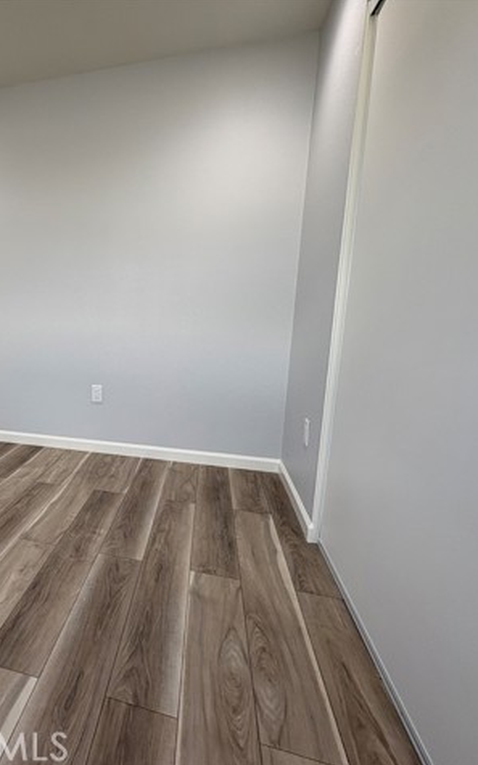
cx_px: 74
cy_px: 383
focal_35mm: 20
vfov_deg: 85.1
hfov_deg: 54.2
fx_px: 417
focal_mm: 2.22
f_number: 2.2
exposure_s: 1/99
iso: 64
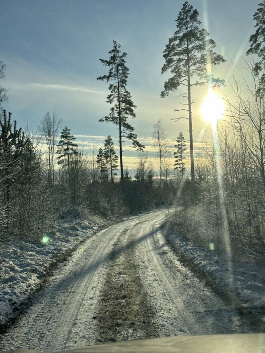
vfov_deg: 39.7
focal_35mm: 48
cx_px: 132
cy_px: 176
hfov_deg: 30.3
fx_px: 490
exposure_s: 1/10870
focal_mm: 6.86
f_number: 1.78
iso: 64
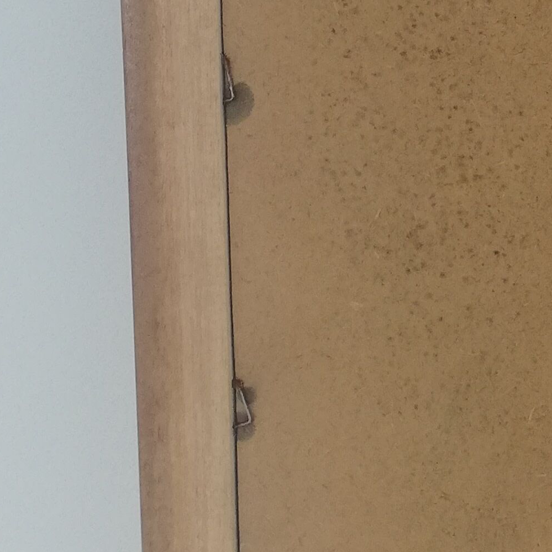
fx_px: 1912
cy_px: 44
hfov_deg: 15.6
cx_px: 718
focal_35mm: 106
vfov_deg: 16.2
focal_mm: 3.81
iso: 160
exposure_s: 1/50
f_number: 2.2
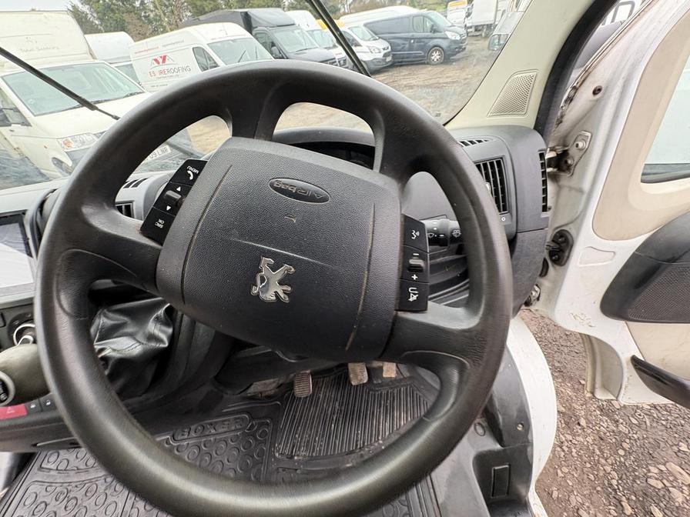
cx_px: 345
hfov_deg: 102.1
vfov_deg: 85.7
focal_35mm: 14
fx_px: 279
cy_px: 258
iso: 200
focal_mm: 2.22
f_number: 2.2
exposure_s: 1/76
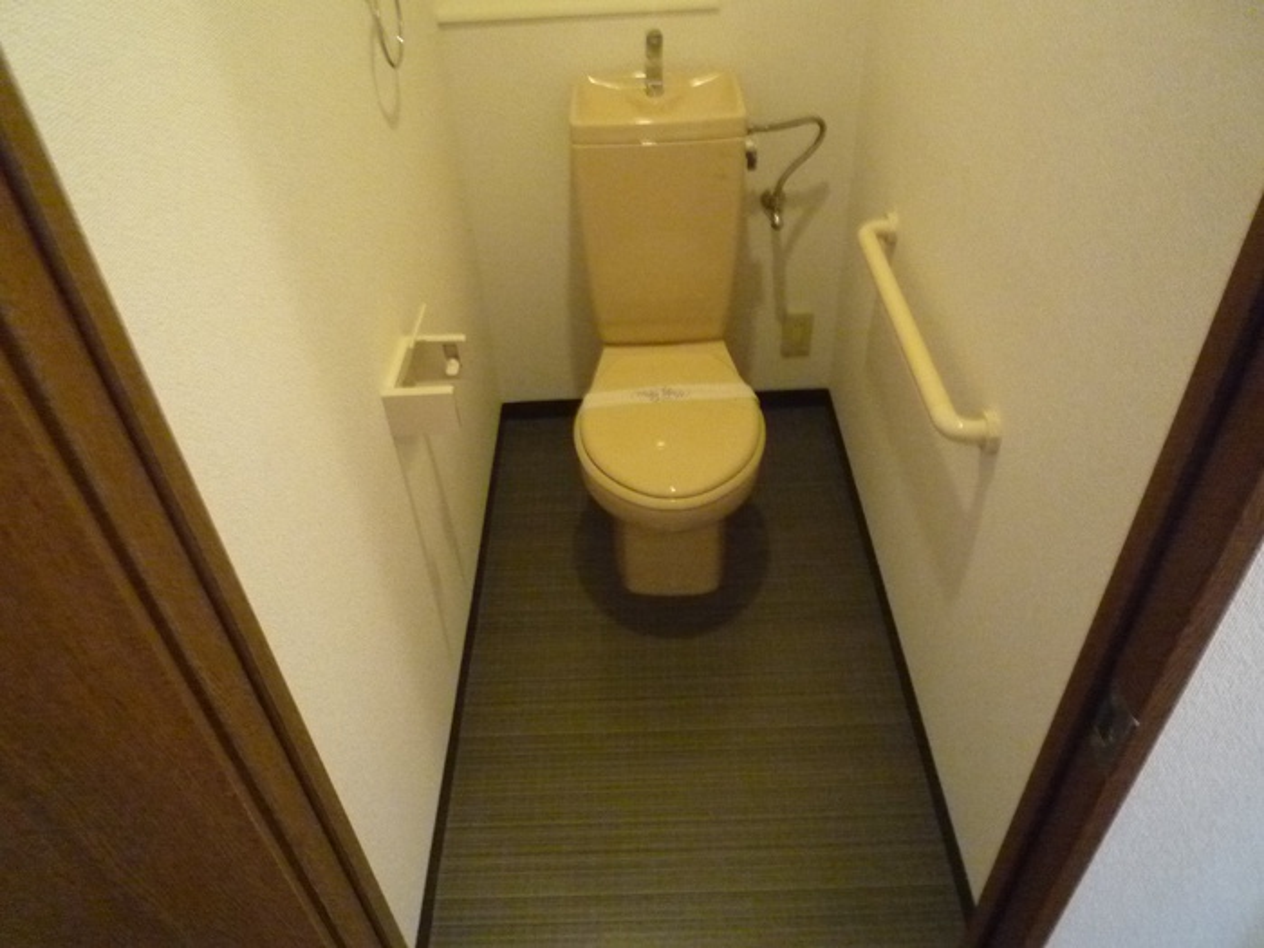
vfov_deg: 54.9
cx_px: 632
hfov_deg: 69.4
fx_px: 913
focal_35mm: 25
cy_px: 474
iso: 800
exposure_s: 1/20
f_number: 2.8
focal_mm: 4.4
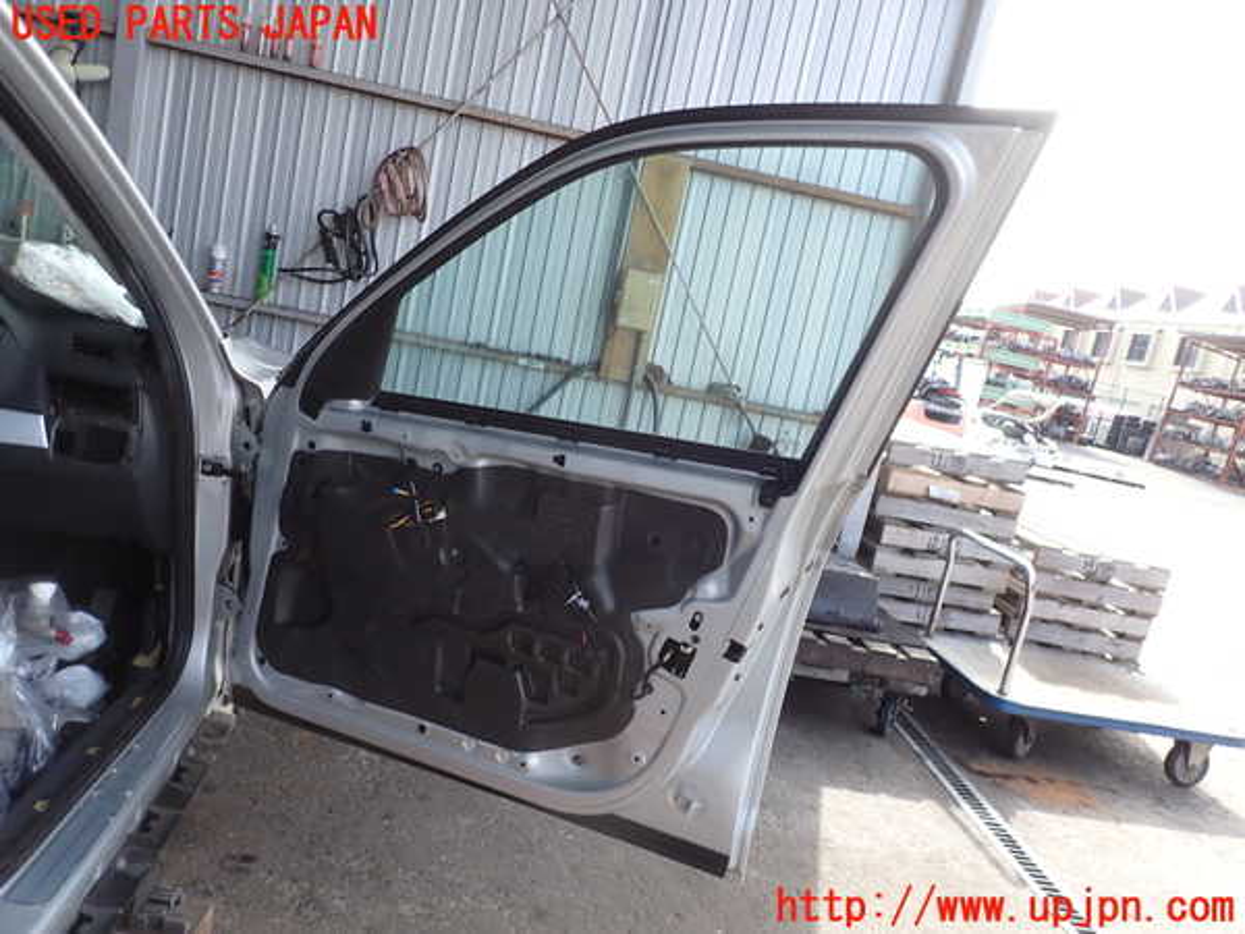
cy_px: 467
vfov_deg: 54.9
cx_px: 622
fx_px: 899
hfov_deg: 69.4
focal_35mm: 25
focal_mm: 4.5
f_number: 2.8
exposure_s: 1/160
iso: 100
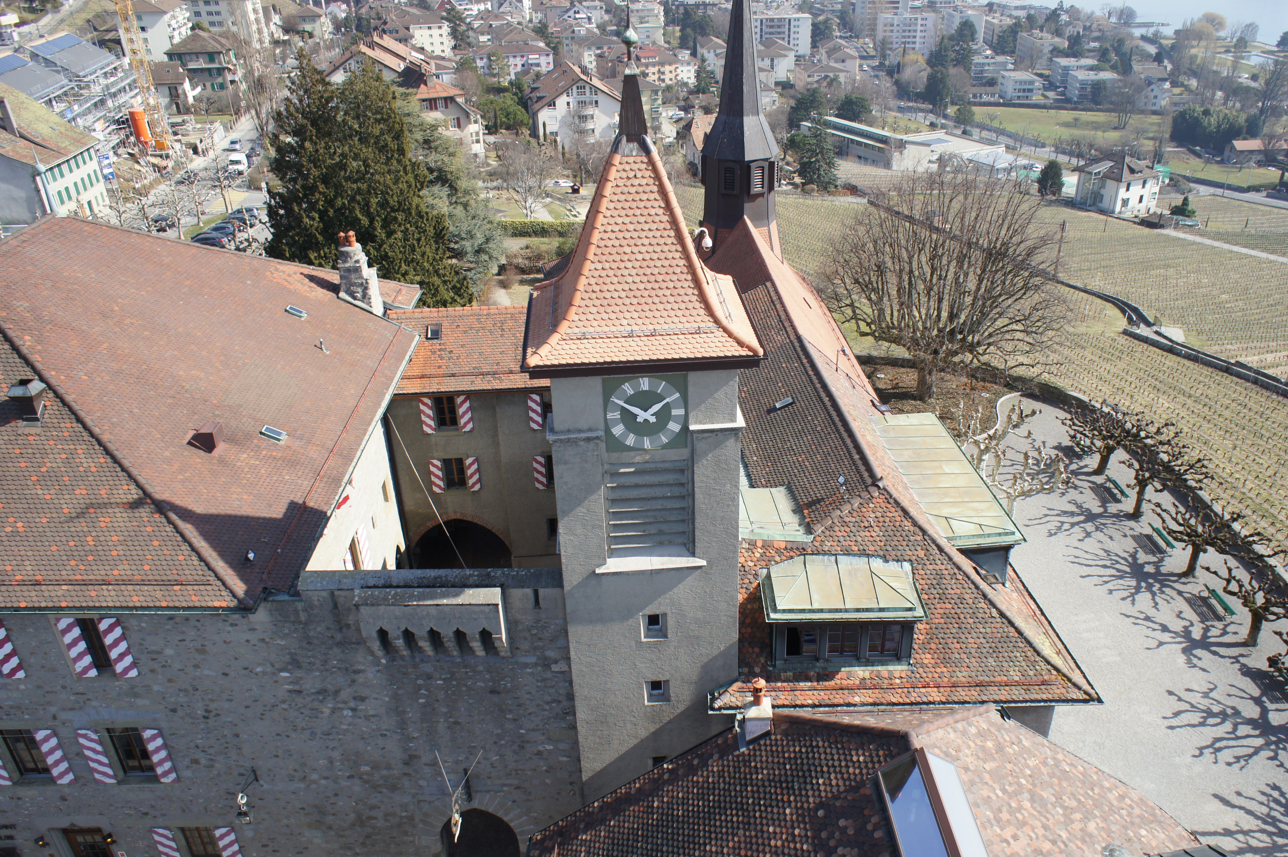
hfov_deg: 65.4
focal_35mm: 28
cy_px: 491
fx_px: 1001
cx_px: 707
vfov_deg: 46.2
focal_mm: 16
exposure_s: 1/640
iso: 200
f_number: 5
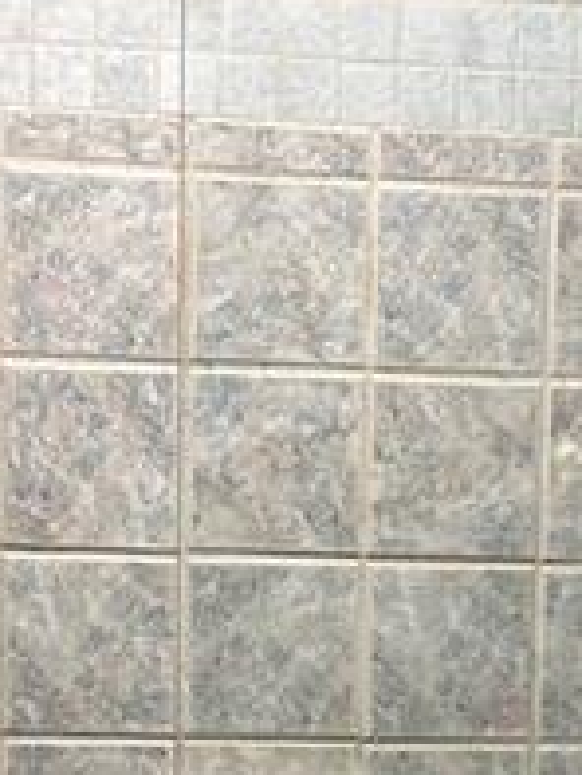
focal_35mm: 158
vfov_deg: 12.0
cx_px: 511
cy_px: 1129
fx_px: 3538
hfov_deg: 9.4
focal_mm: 5.7
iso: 100
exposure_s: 1/60
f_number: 1.5
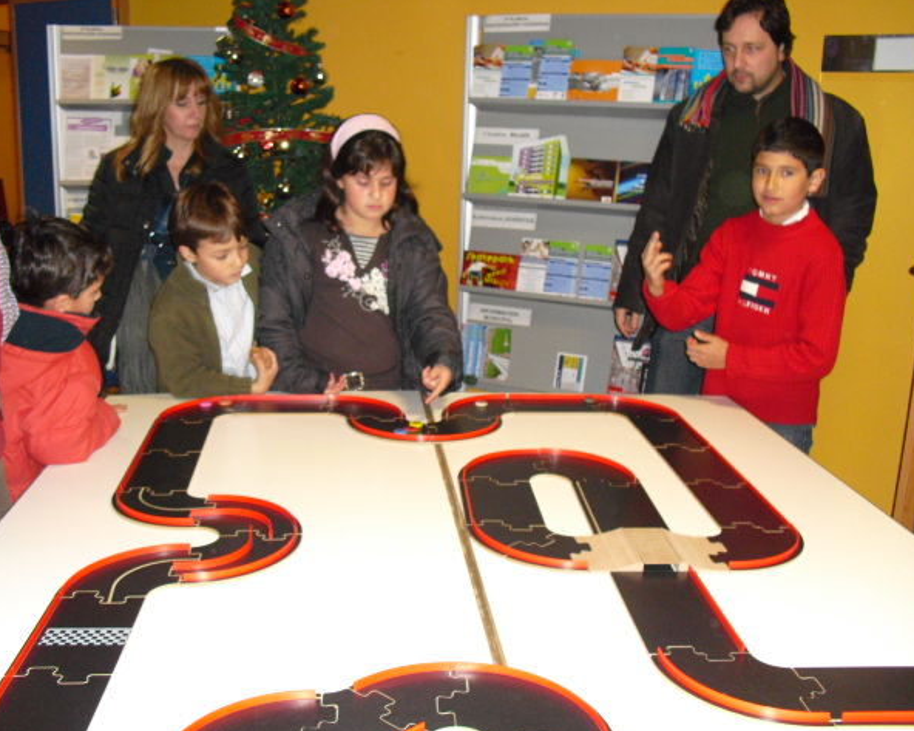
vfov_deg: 39.1
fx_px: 1027
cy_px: 366
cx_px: 438
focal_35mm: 38
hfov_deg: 47.9
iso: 400
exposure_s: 1/60
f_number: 3.1
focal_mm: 6.3
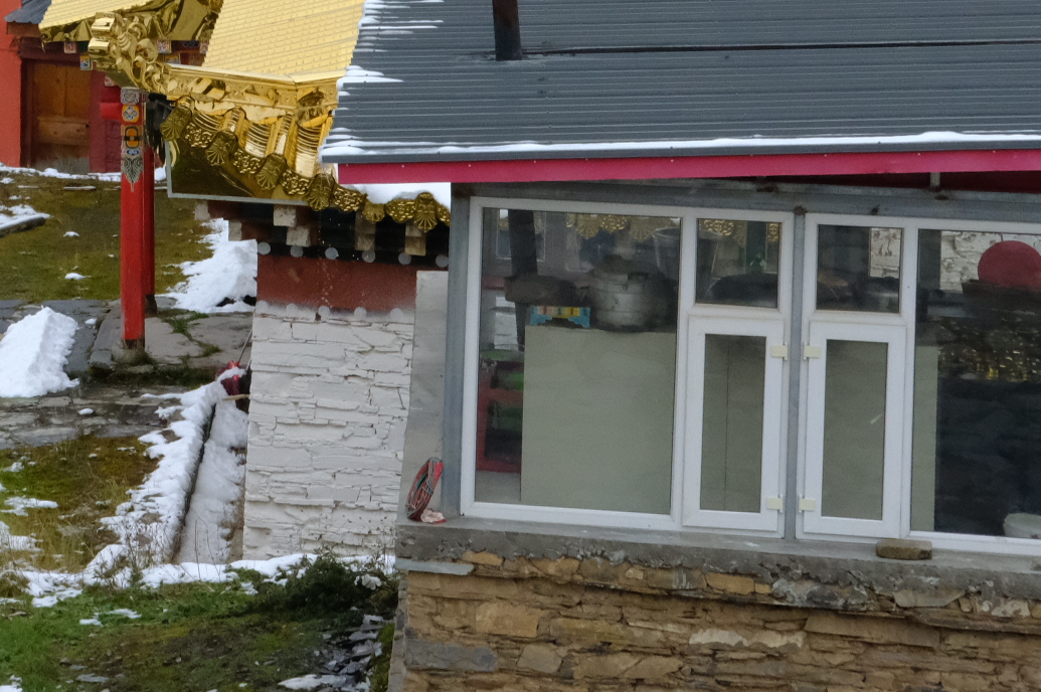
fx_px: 4449
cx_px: -324
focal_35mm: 154
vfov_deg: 8.7
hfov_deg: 12.9
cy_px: -306
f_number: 11
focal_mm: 35
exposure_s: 1/1700
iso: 3200
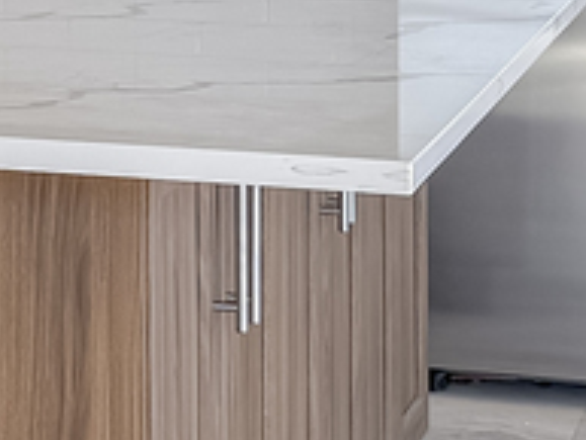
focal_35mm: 179
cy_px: -340
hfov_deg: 10.5
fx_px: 3032
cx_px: -416
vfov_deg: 8.0
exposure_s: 1/290
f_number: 1.8
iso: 100
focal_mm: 6.76
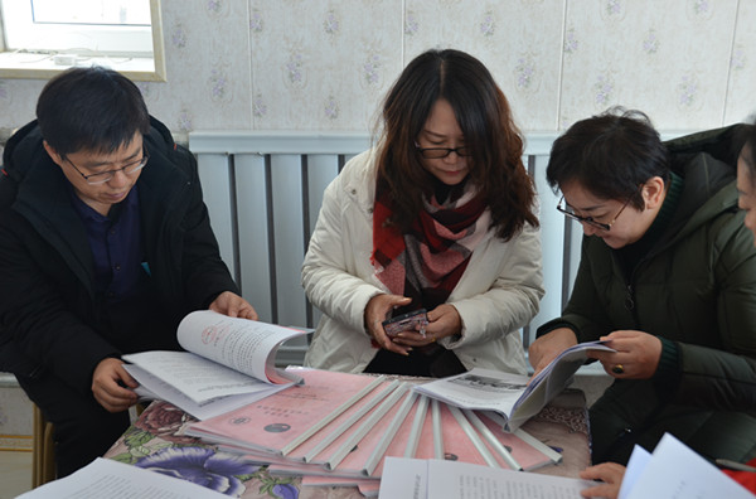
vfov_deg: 28.7
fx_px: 973
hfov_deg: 42.4
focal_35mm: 46
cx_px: 378
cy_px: 250
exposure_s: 1/100
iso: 400
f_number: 5
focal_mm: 31
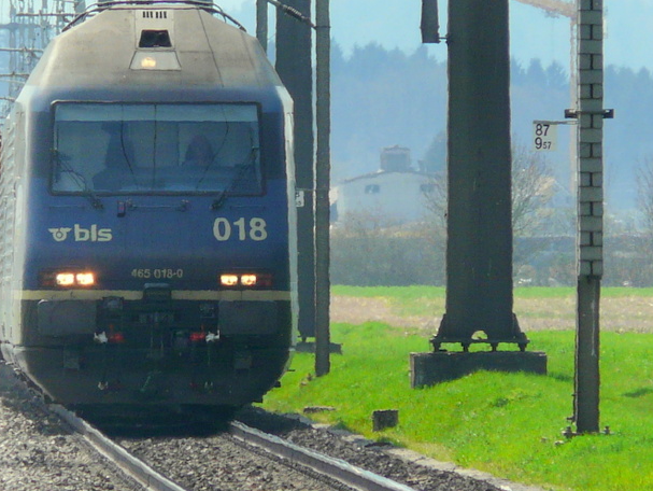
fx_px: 12382
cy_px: 152
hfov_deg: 3.0
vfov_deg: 2.3
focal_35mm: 656
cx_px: 168
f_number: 5.6
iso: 100
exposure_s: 1/500
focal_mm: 65.3
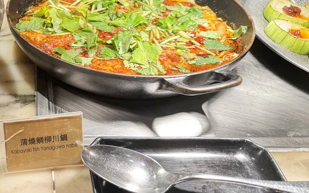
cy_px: 54
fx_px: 438
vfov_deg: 24.6
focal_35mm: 52
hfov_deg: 35.2
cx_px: 0
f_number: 1.78
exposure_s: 1/130
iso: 50
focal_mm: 6.76
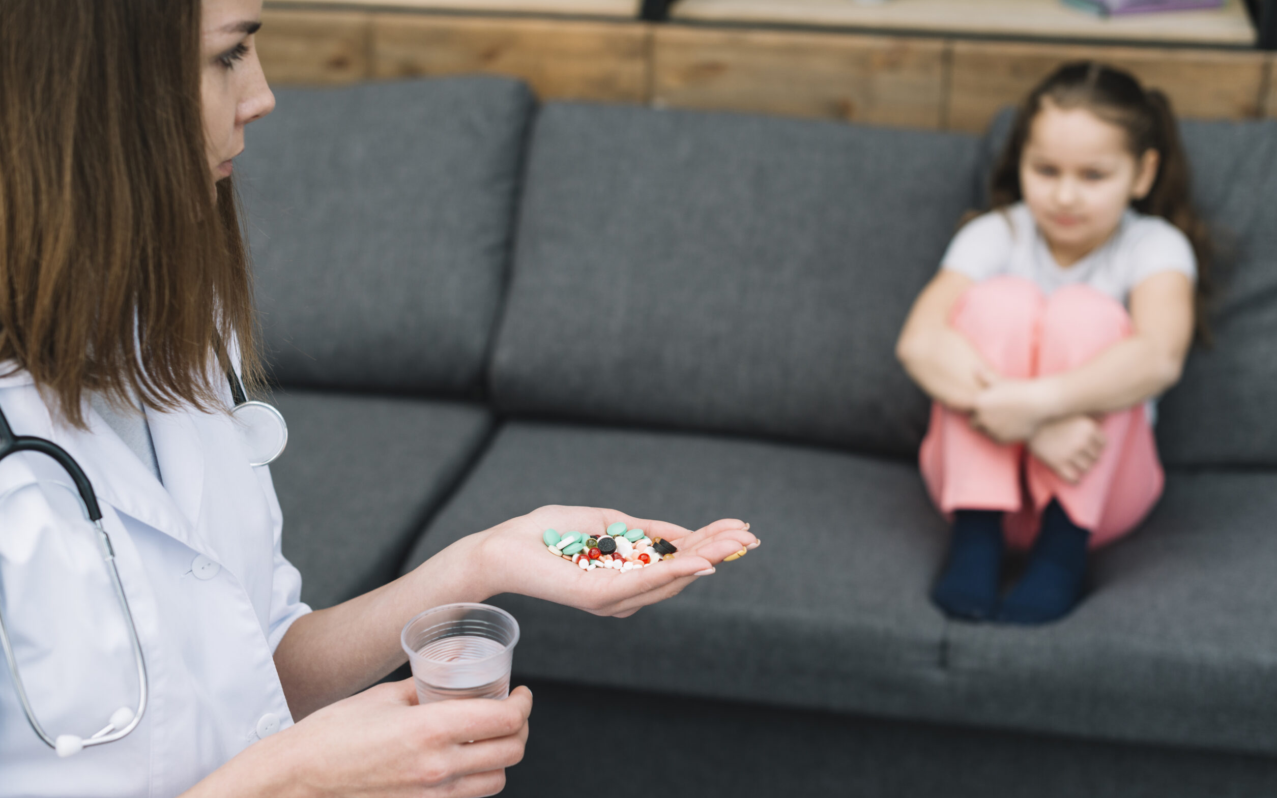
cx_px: 631
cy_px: 416
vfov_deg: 24.9
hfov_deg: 38.9
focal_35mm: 52
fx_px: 1810
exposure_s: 1/160
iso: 200
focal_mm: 50
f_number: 3.2
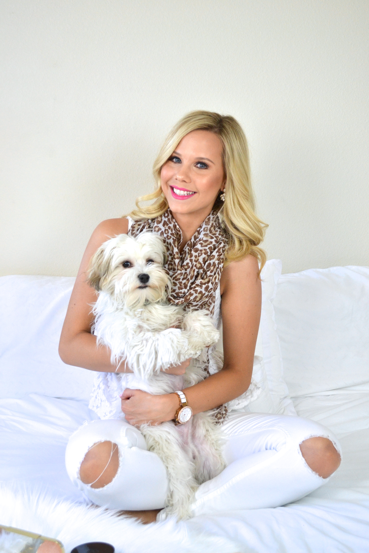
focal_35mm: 51
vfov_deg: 38.9
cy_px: 276
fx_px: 784
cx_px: 184
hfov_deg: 26.5
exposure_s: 1/200
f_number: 5.6
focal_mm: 34
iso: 800
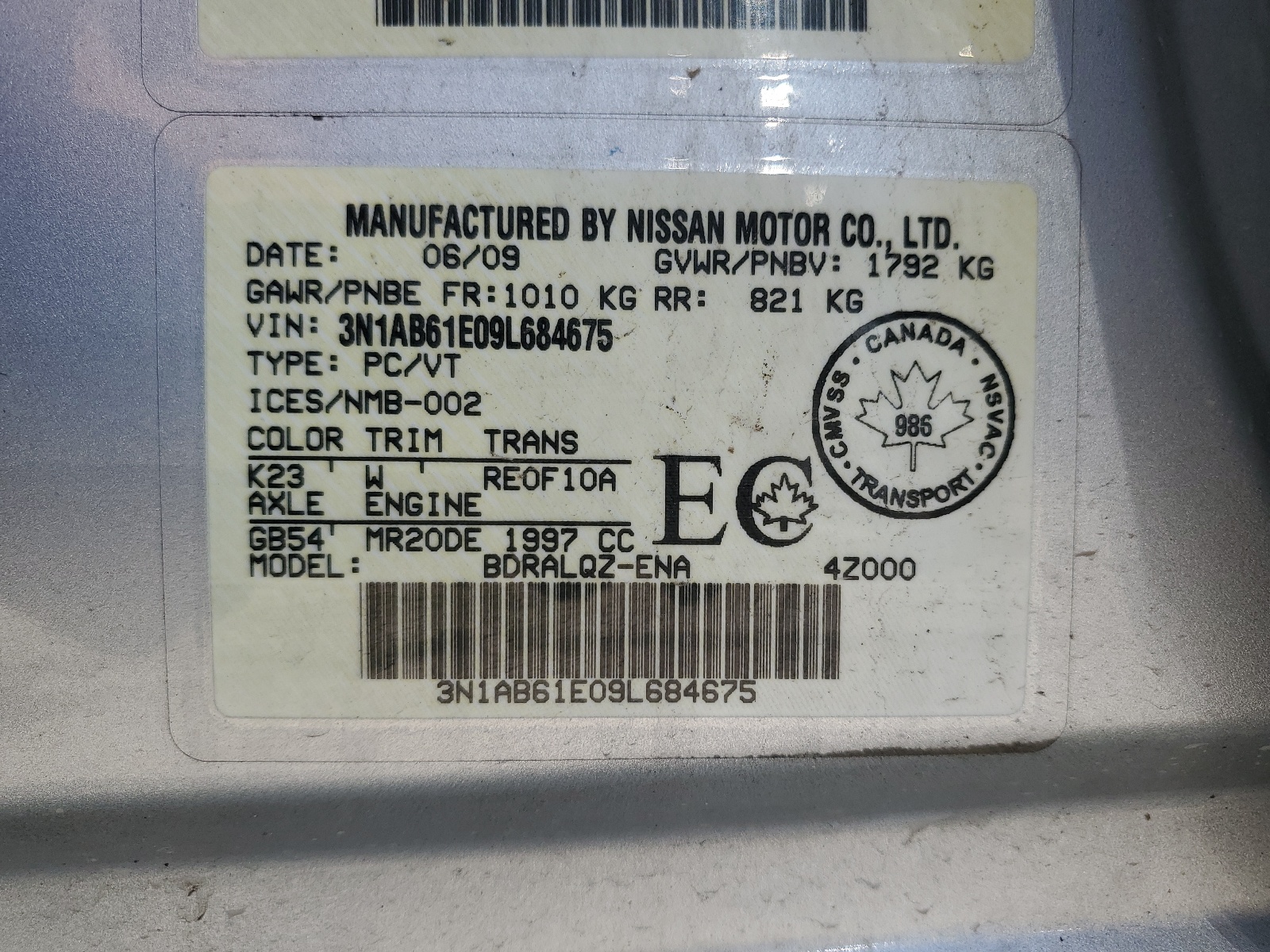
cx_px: 635
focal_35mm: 26
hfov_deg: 67.3
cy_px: 476
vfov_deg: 53.1
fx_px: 954
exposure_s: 1/909
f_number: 1.5
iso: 50
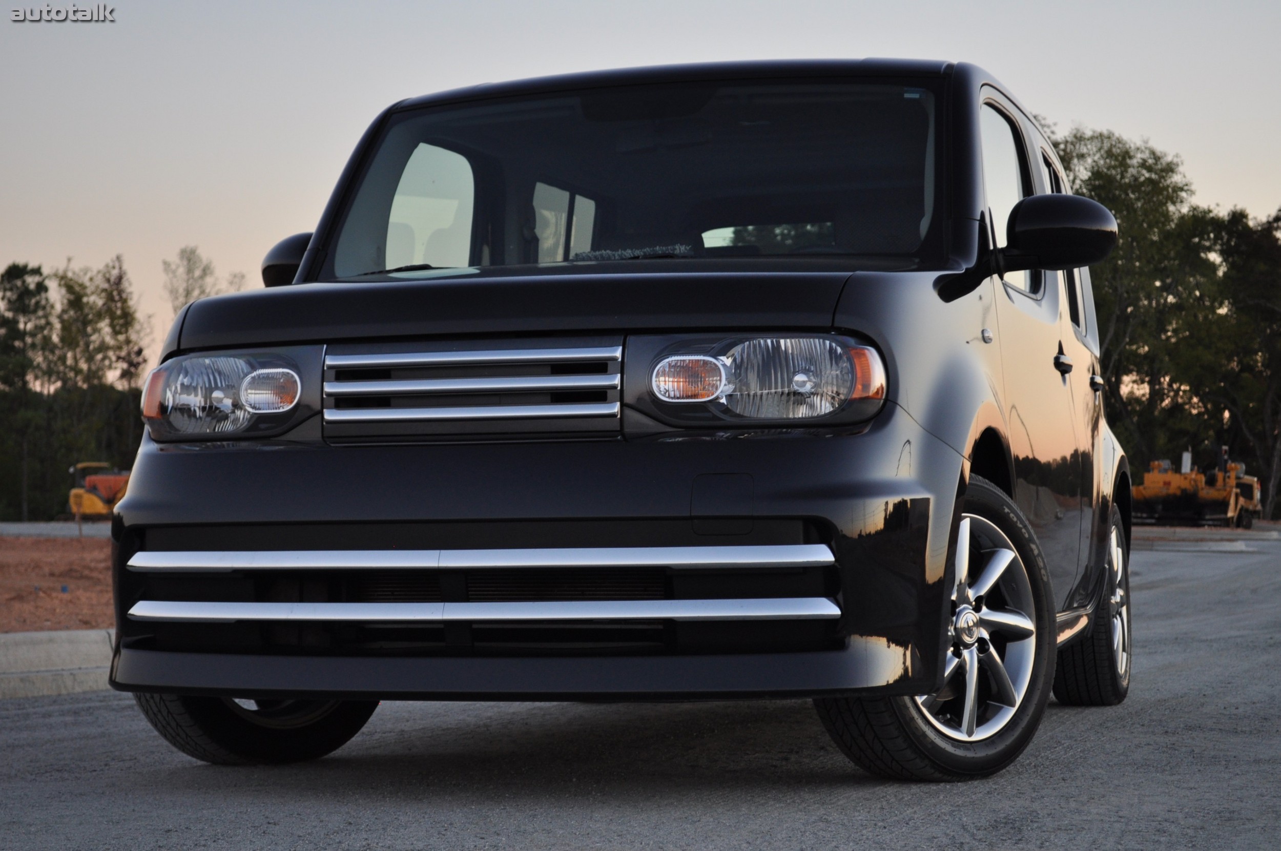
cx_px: 640
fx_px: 2559
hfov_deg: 28.1
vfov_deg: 18.9
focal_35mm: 72
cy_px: 426
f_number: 5.3
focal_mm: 48
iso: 400
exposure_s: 1/60
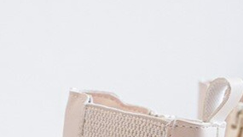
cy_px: 216
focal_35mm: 113
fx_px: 728
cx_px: 131
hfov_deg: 19.0
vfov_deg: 10.3
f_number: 4
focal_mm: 41
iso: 500
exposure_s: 1/100
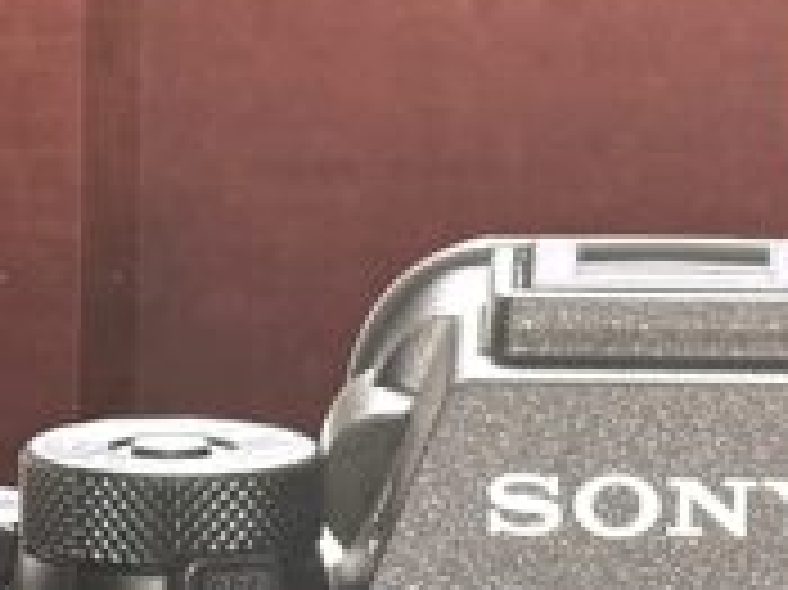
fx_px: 3890
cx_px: 1297
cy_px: 50
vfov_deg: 8.6
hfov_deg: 11.0
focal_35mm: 171
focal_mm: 6.86
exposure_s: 1/60
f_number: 1.78
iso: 160
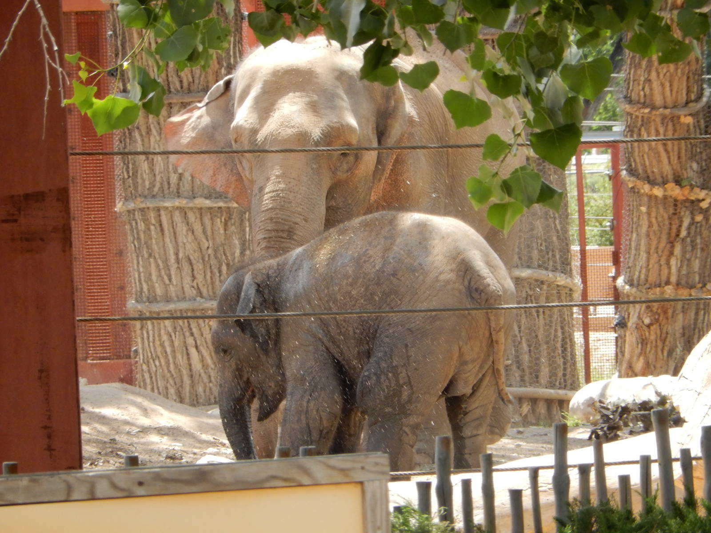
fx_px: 8627
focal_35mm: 420
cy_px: 266
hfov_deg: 4.7
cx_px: 356
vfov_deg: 3.5
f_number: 6.2
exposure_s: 1/250
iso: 320
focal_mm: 75.4
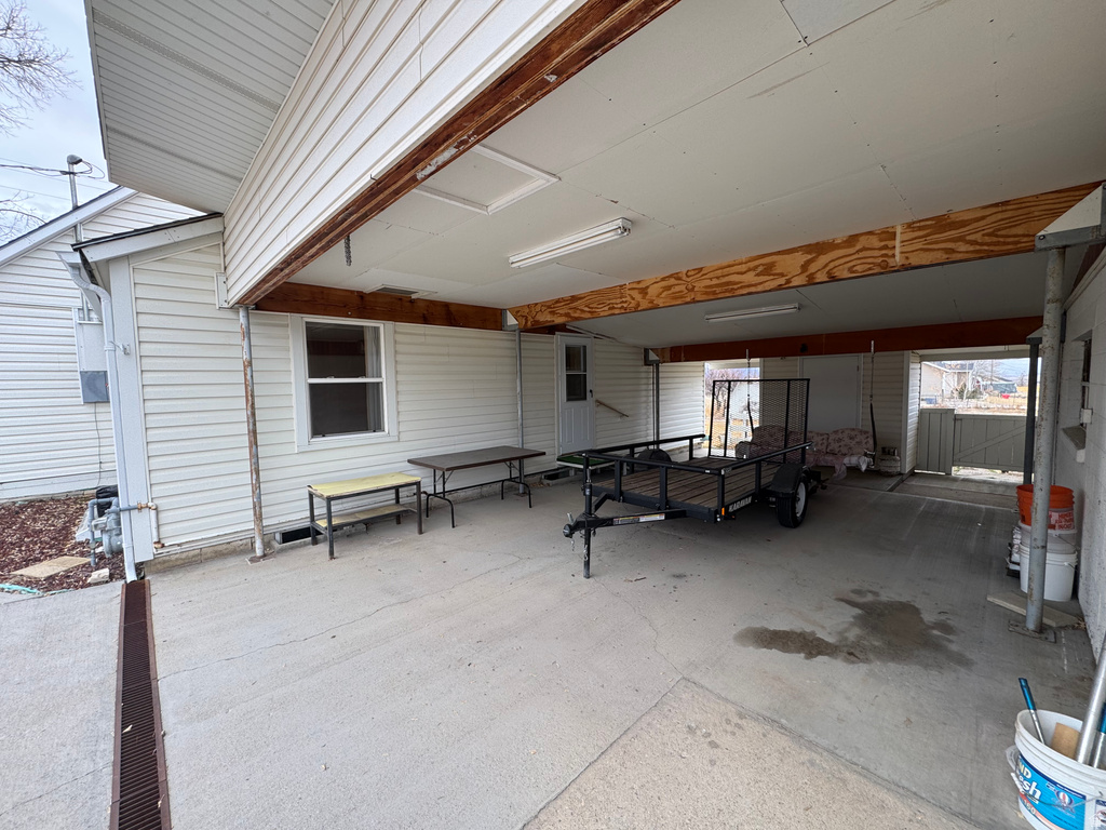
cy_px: 415
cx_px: 553
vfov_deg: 85.7
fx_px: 447
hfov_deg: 102.1
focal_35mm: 14
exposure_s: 1/139
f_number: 2.2
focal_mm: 2.22
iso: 40
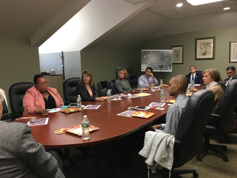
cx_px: 118
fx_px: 199
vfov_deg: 48.2
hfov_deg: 61.7
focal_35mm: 29
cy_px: 89
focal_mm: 4.15
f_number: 2.2
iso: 80
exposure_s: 1/30
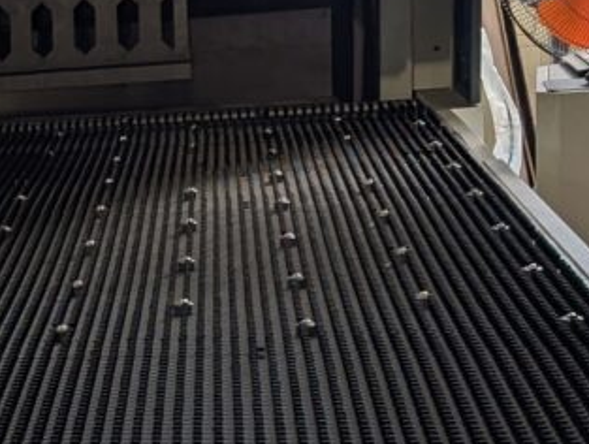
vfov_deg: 12.8
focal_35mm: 115
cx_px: -578
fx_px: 1961
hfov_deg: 14.3
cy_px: 375
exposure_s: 1/120
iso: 17
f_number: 1.68
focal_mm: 6.9
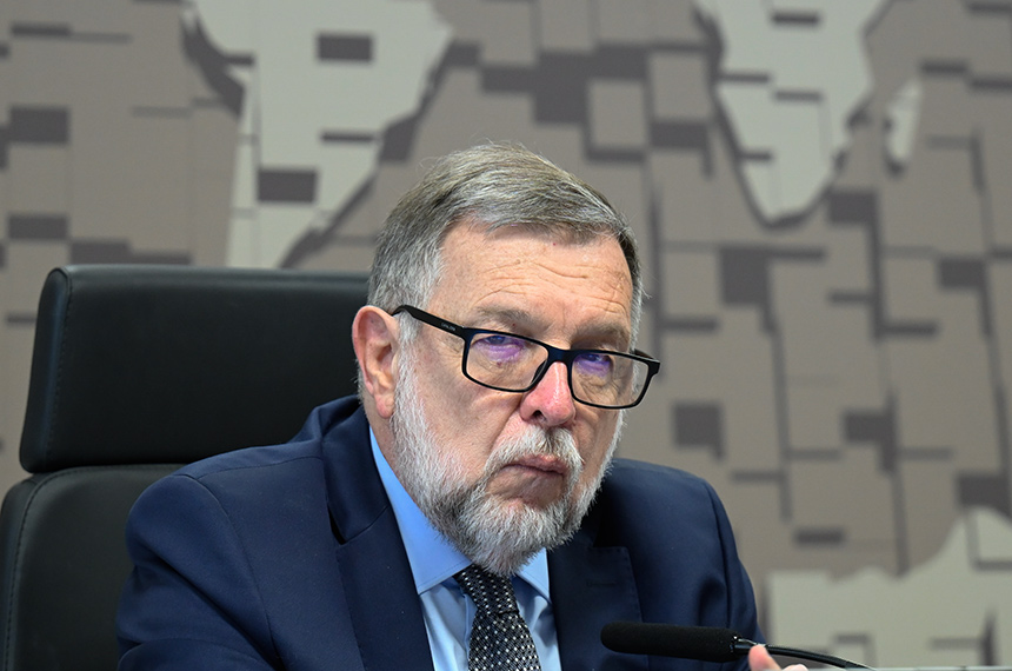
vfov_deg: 6.8
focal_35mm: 202
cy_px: 336
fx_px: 5668
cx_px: 506
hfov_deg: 10.2
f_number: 2.8
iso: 1600
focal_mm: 135
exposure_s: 1/160
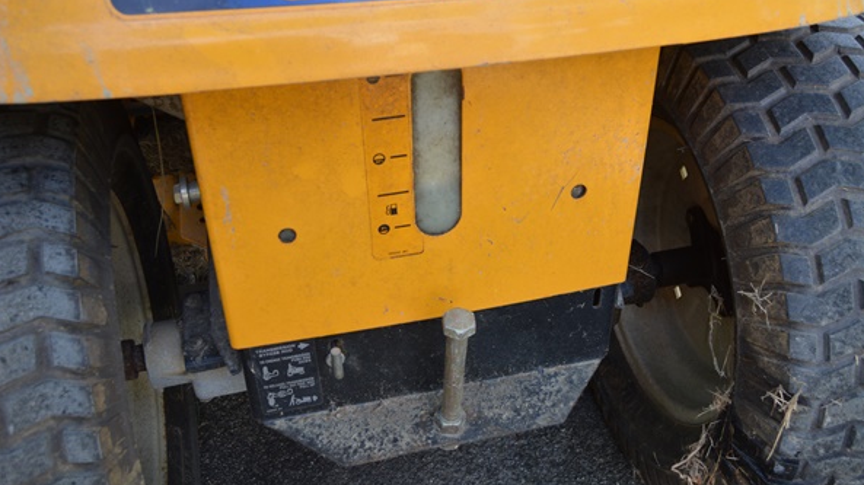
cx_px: 436
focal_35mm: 35
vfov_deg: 33.7
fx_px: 802
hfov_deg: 56.6
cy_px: 227
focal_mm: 22
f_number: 5
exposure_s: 1/100
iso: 400
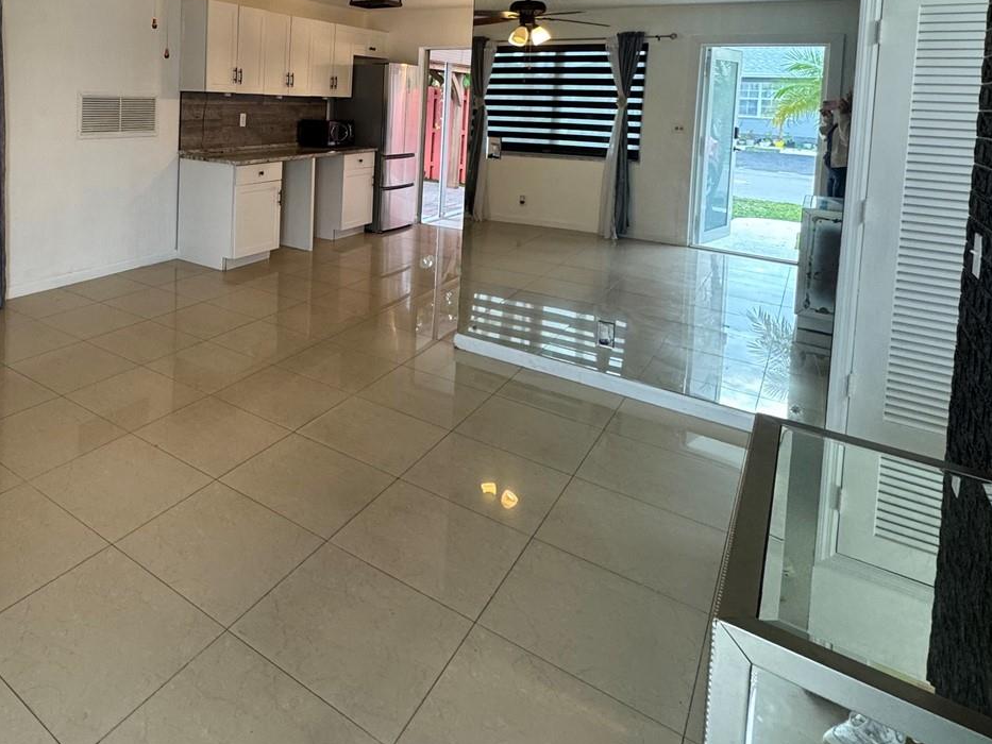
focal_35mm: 24
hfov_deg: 66.6
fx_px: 688
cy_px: 128
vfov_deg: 52.4
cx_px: 236
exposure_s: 1/60
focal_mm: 2.22
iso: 200
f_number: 2.2
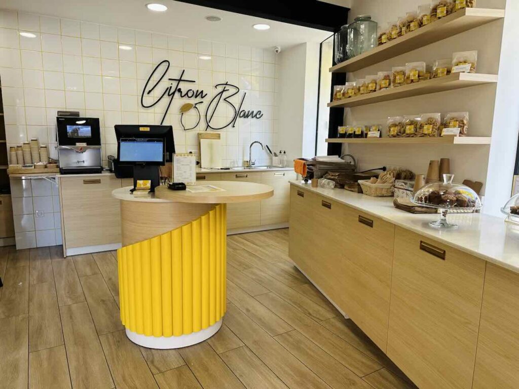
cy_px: 194
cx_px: 260
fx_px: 360
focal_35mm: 24
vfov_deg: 56.8
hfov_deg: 71.6
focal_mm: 6.86
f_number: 1.78
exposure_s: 1/173
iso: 64
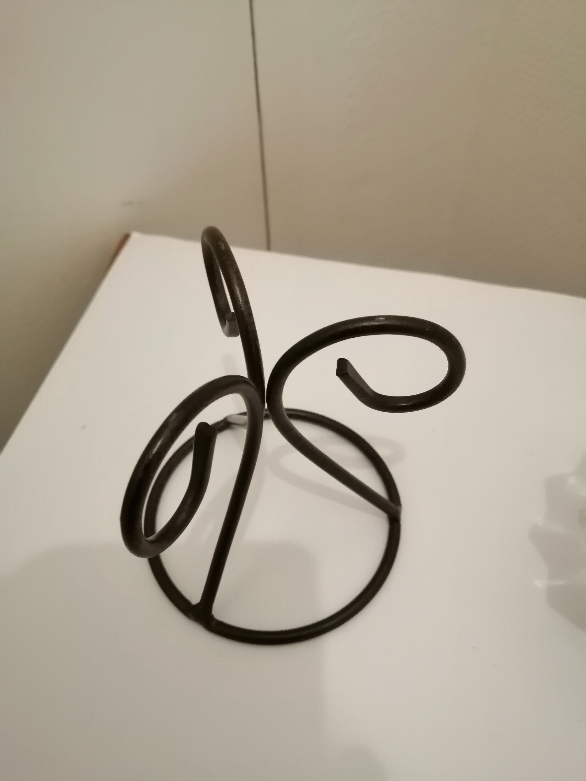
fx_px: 587
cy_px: 390
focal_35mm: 26
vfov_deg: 67.3
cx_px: 293
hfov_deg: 53.1
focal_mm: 3.96
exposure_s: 1/50
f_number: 1.8
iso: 500
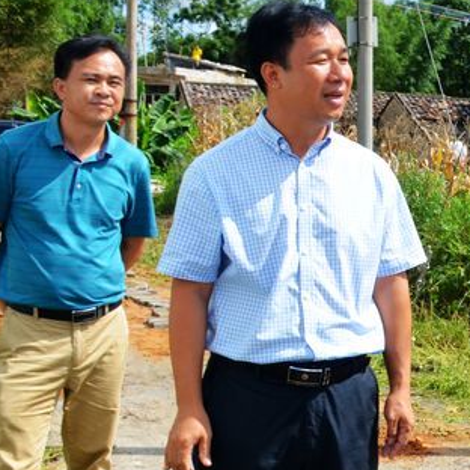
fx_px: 1183
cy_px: 263
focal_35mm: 77
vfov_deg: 22.5
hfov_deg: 19.8
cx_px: 681
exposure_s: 1/500
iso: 500
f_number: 11
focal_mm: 18
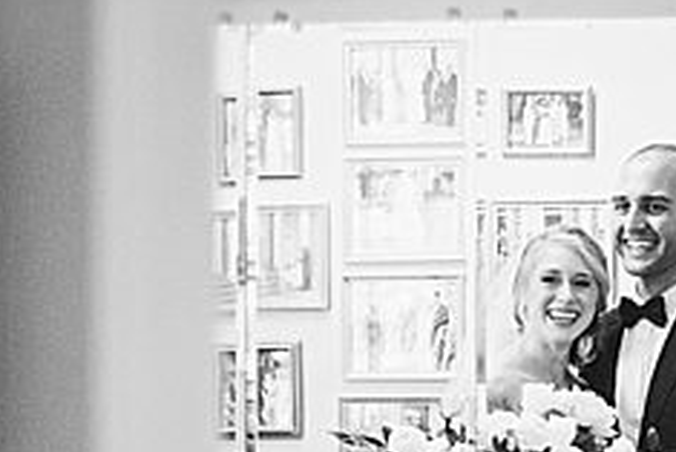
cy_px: 540
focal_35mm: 140
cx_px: 1073
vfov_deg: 9.7
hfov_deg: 13.6
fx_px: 2630
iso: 1000
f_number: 1.8
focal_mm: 35
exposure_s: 1/400
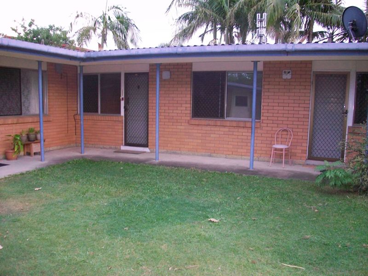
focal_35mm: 32
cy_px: 138
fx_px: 340
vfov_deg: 44.2
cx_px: 184
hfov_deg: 56.8
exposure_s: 1/125
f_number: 2.8
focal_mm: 5.7
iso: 160
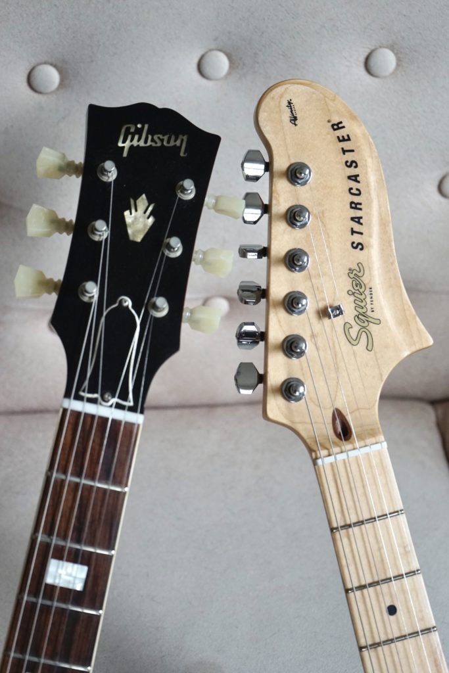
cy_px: 336
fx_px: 1234
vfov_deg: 30.5
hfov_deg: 20.6
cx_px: 224
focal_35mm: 66
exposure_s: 1/125
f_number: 5.6
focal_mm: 66
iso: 1250
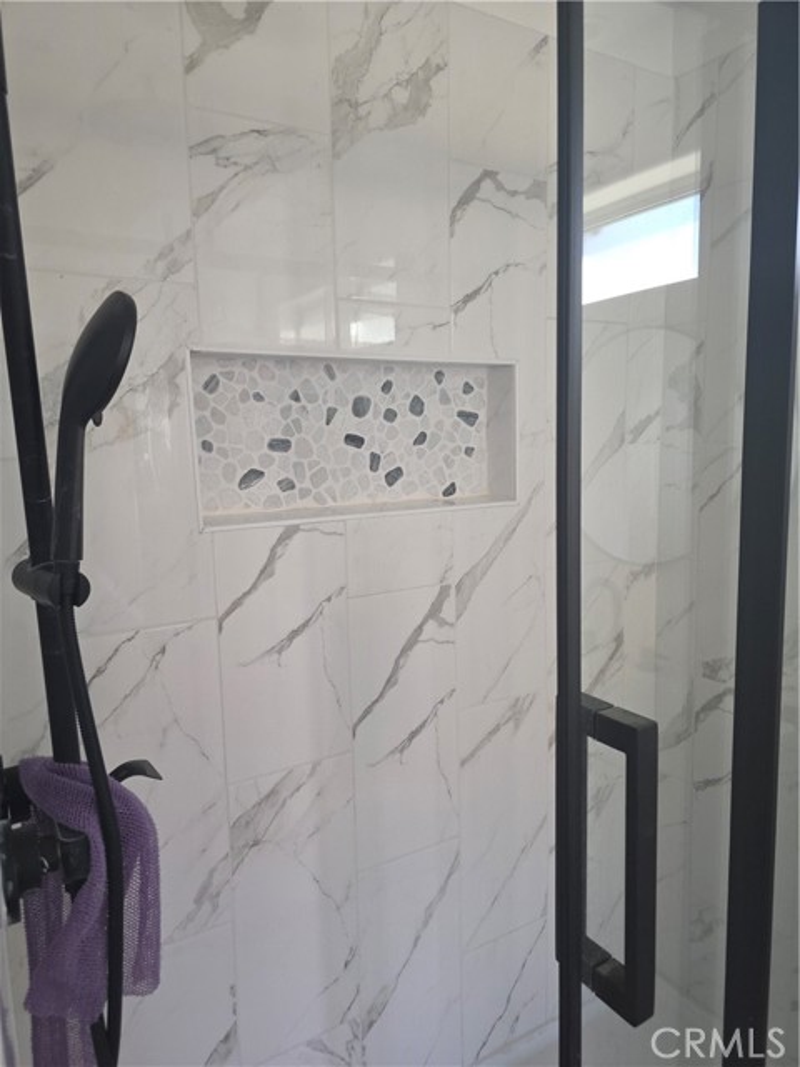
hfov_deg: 58.9
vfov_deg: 73.9
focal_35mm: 23
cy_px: 534
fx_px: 709
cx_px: 400
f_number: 1.7
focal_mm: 6.3
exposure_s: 1/120
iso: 250
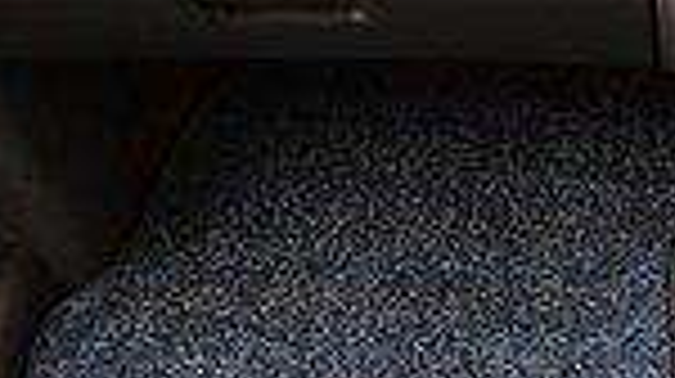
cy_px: 405
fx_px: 1412
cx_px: 904
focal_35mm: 79
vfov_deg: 14.9
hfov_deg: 23.4
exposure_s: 1/15
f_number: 8
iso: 450
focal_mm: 18
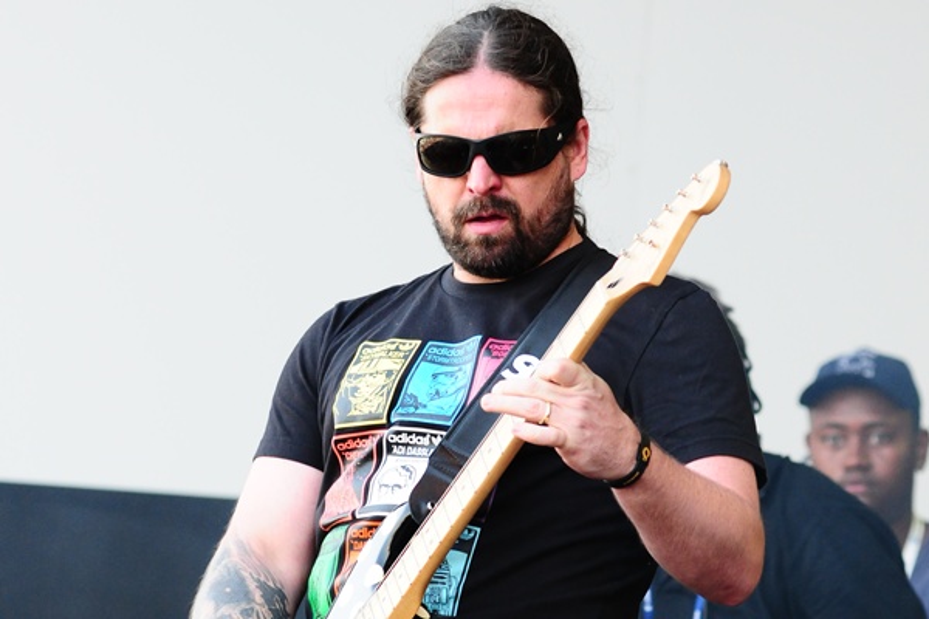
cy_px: 310
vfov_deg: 6.3
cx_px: 464
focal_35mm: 218
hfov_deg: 9.5
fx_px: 5612
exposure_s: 1/400
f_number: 4.5
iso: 1000
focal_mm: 145
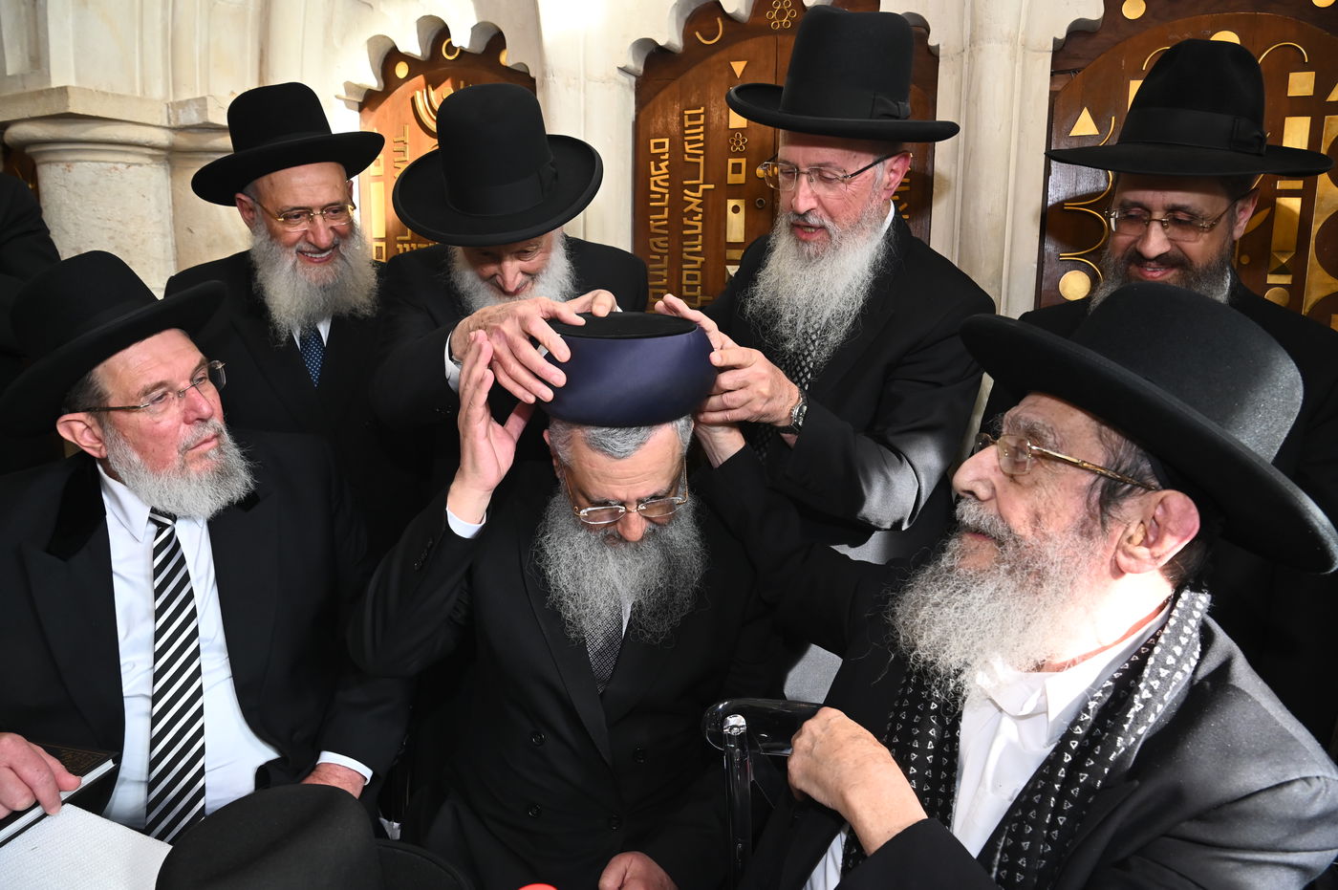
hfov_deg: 73.8
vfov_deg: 53.1
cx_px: 669
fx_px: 891
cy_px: 445
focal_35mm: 24
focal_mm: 24
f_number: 8
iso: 1250
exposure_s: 1/160
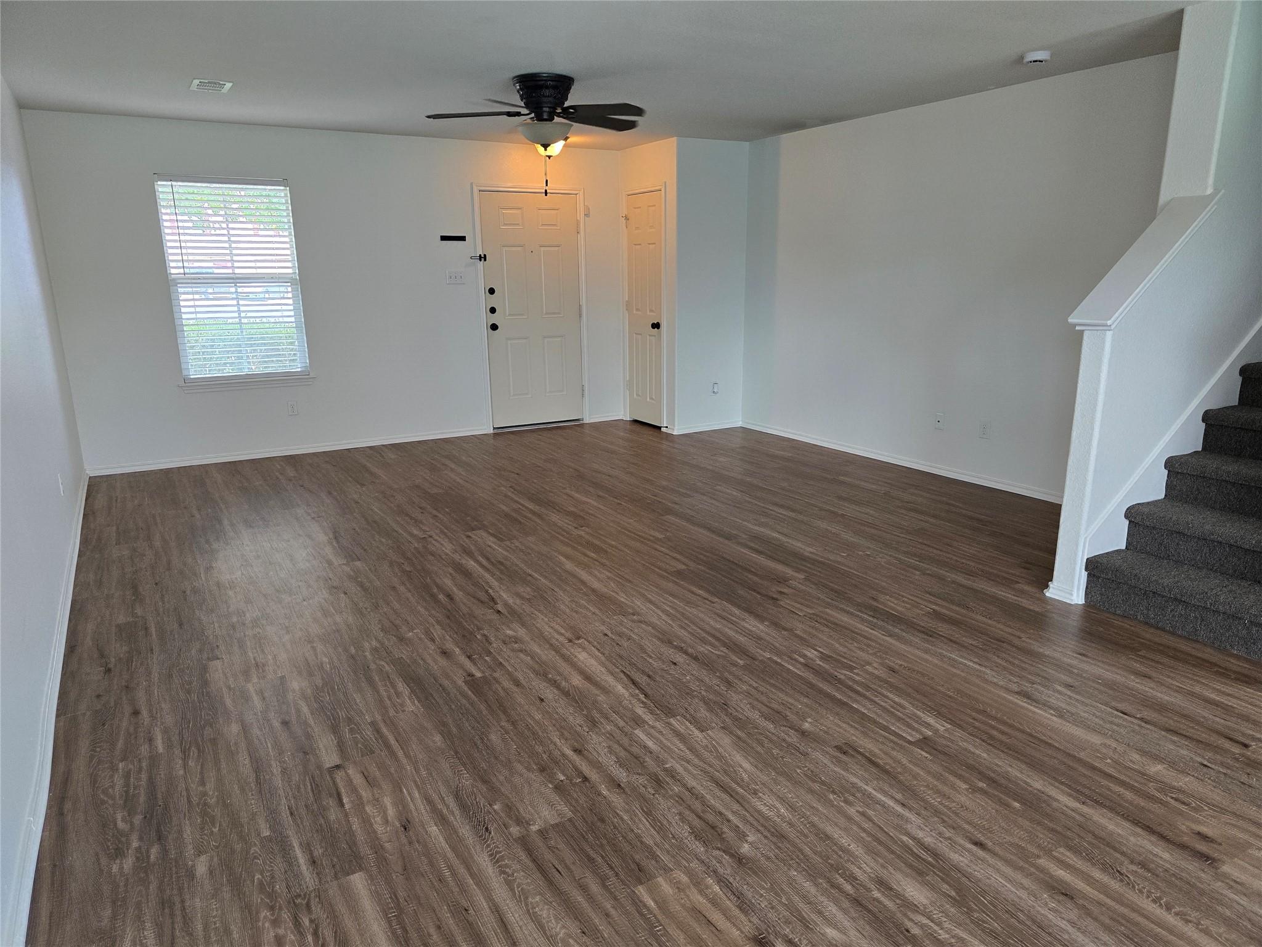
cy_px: 474
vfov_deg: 58.9
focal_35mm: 23
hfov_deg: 73.9
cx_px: 631
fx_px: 839
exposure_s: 1/120
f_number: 1.7
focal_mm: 6.3
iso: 250
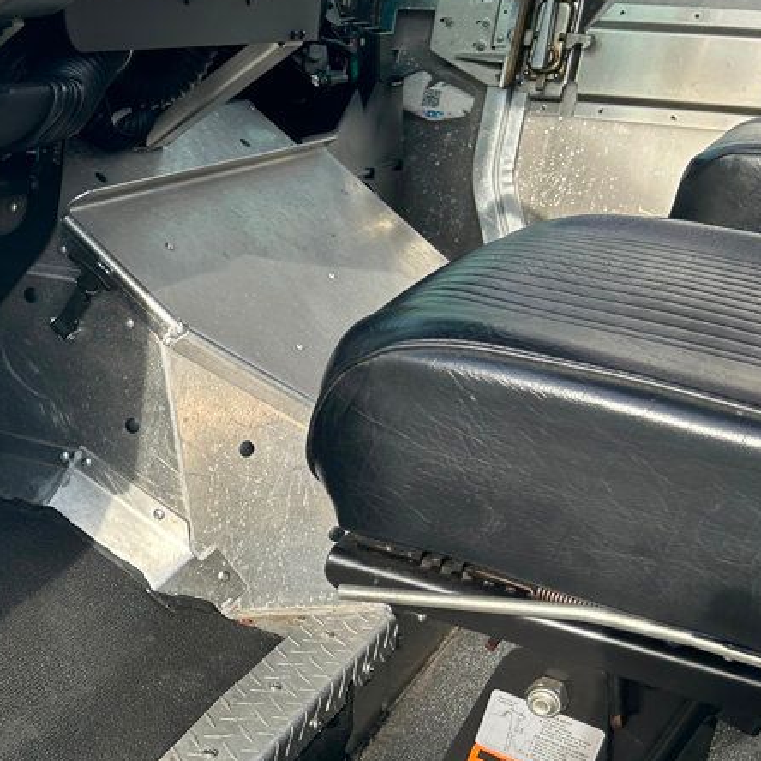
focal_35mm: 53
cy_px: 523
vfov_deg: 31.9
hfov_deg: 29.2
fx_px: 1318
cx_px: -70
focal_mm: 5.7
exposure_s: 1/1511
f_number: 1.5
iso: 50
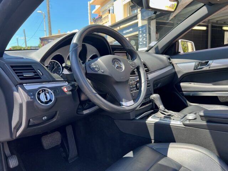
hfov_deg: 67.3
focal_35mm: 26
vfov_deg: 53.1
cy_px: 86
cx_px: 114
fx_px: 171
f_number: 1.5
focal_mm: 5.7
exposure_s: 1/353
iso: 50
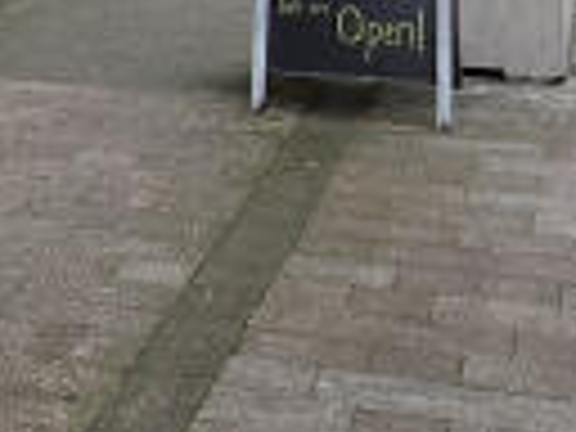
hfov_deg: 17.3
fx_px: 1731
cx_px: -256
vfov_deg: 13.3
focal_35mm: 104
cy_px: -256
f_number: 2.2
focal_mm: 2.2
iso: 50
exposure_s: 1/545
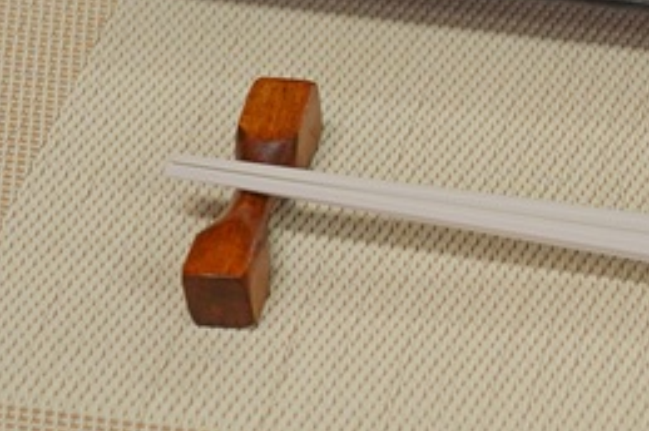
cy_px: -46
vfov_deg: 8.0
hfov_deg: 11.7
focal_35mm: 170
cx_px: 905
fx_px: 3061
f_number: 5.6
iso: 1000
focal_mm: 55
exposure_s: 1/125
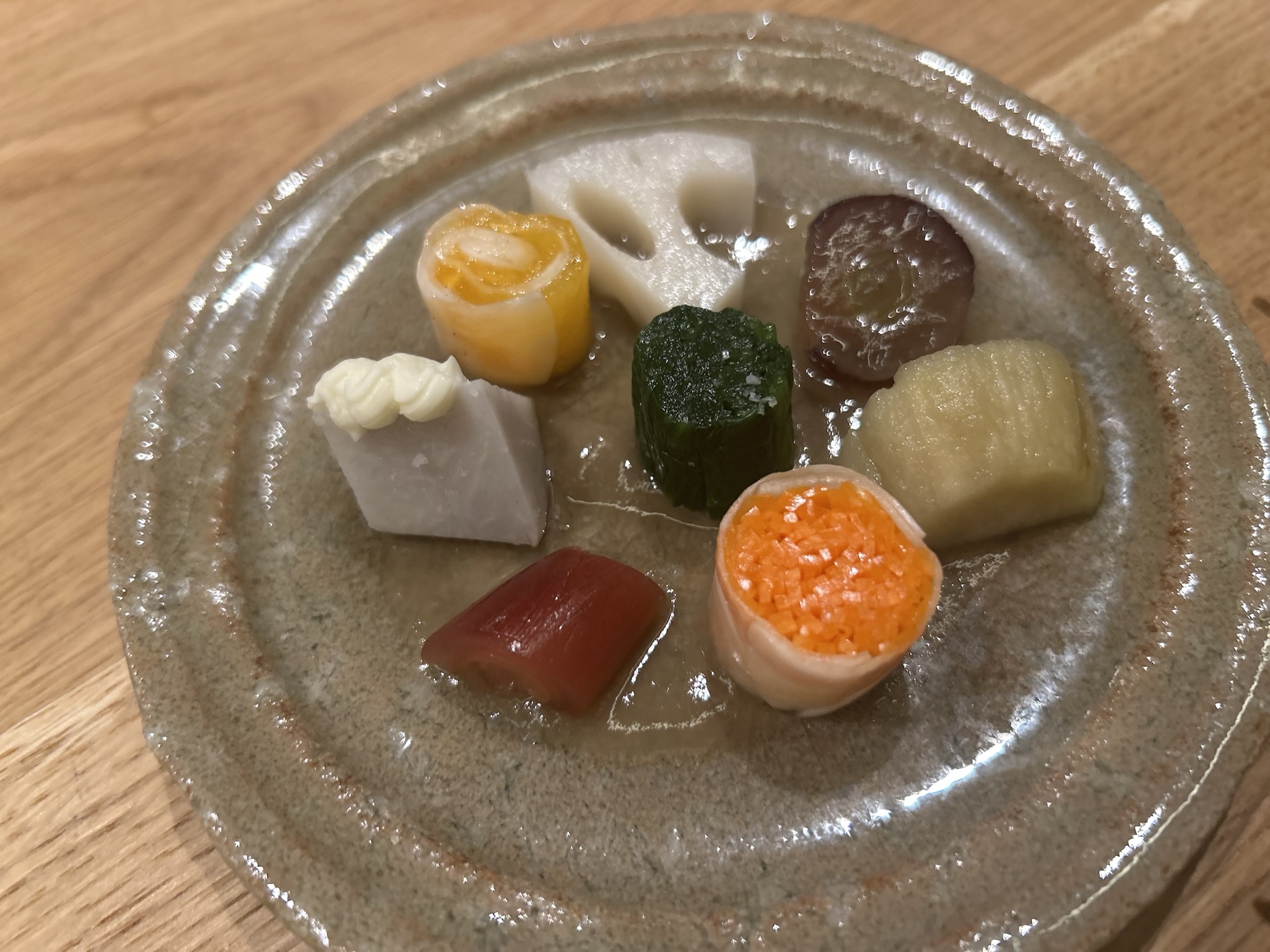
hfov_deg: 67.3
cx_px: 635
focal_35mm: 26
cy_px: 476
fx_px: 954
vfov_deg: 53.1
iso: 200
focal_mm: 5.7
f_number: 1.5
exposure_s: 1/53
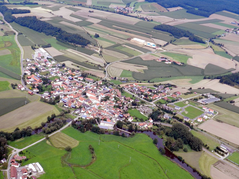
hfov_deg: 41.2
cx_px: 109
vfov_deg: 31.5
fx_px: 318
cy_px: 99
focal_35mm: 46
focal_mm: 6.7
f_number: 4
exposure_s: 1/640
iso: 160
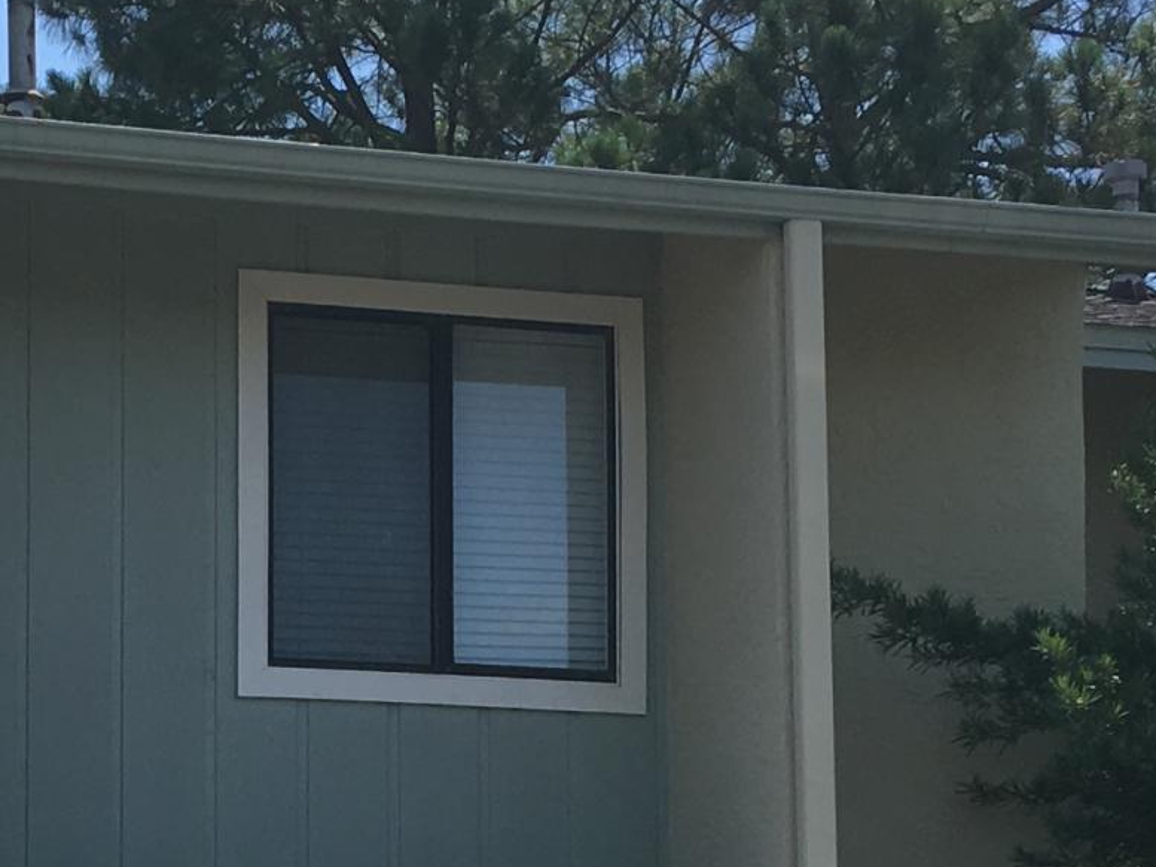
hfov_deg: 17.4
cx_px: 232
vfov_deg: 12.9
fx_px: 3741
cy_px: 1040
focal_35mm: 112
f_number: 2.2
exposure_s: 1/1241
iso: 25
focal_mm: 4.15
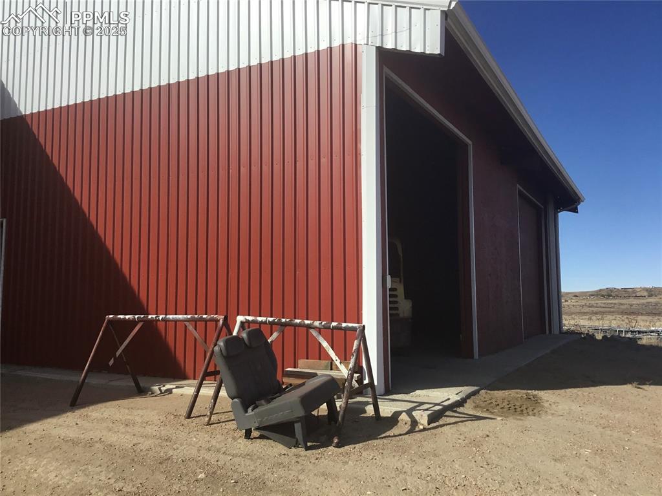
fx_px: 593
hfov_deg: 58.4
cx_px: 331
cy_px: 248
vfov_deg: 45.4
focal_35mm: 31
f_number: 2.4
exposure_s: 1/1733
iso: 25
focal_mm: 3.3
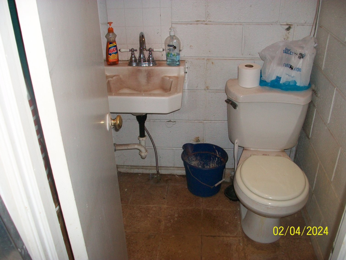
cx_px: 173
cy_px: 130
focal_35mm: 34
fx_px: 340
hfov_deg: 54.0
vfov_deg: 41.8
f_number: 2.8
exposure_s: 1/60
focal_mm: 5.7
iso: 120
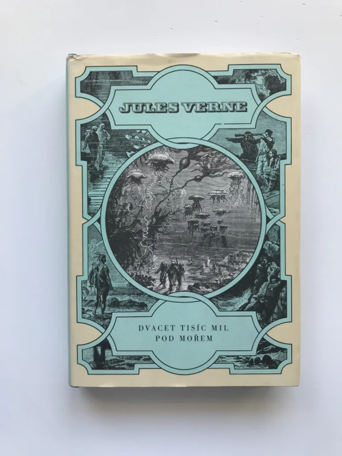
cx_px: 171
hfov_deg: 49.7
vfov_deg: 63.4
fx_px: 369
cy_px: 228
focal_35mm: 28
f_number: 1.8
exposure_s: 1/100
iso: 40
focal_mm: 3.99
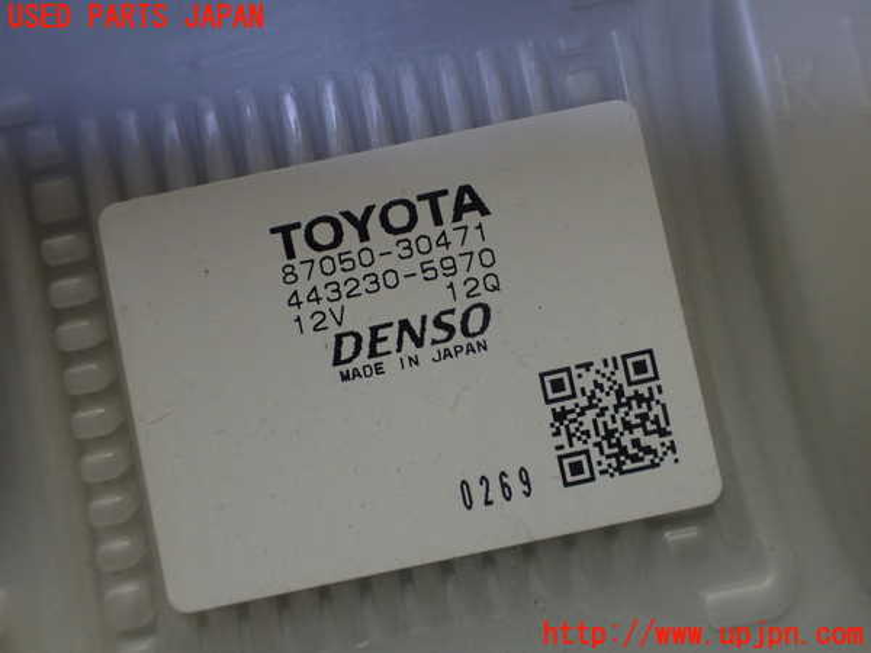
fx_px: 755
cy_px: 326
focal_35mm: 30
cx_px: 436
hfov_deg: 60.0
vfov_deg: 46.8
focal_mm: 5.4
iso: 320
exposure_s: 1/125
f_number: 2.3
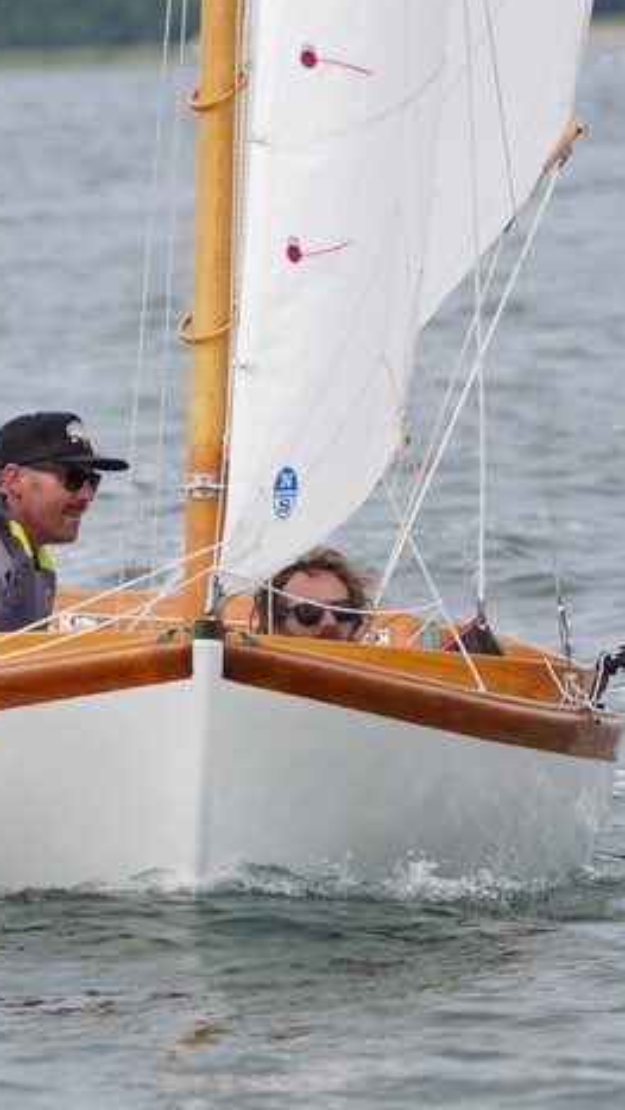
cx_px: 43
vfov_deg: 3.6
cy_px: 507
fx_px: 17897
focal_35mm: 608
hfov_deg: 2.0
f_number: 5.6
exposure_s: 1/1250
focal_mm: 226
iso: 250
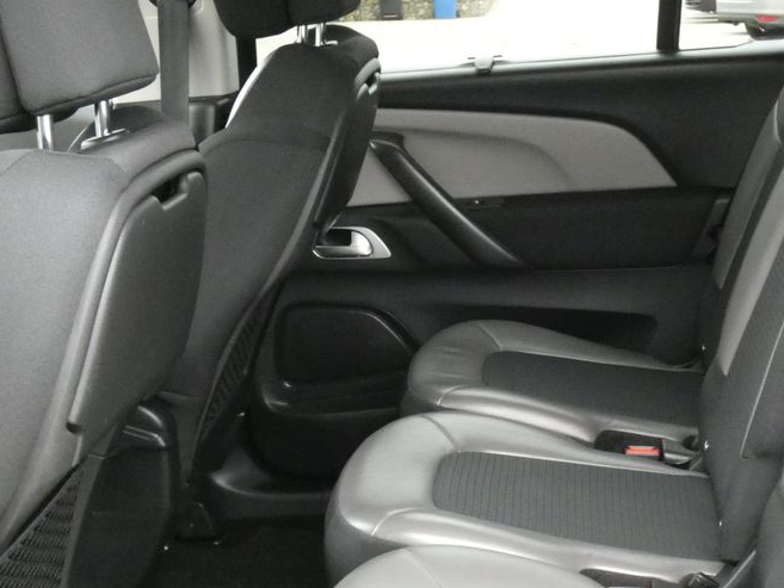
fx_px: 1518
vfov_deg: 21.9
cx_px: 538
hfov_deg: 28.7
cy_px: 336
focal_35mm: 67
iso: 1250
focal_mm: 7.8
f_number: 5.6
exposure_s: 1/80
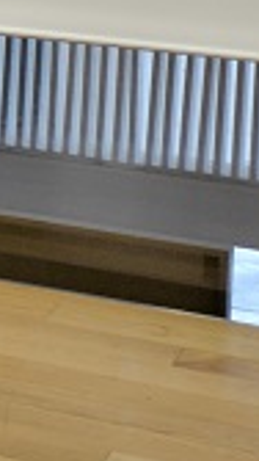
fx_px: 2148
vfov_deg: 11.8
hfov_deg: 5.4
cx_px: -1014
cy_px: -202
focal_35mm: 176
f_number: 1.7
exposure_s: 1/60
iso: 125
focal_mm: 28
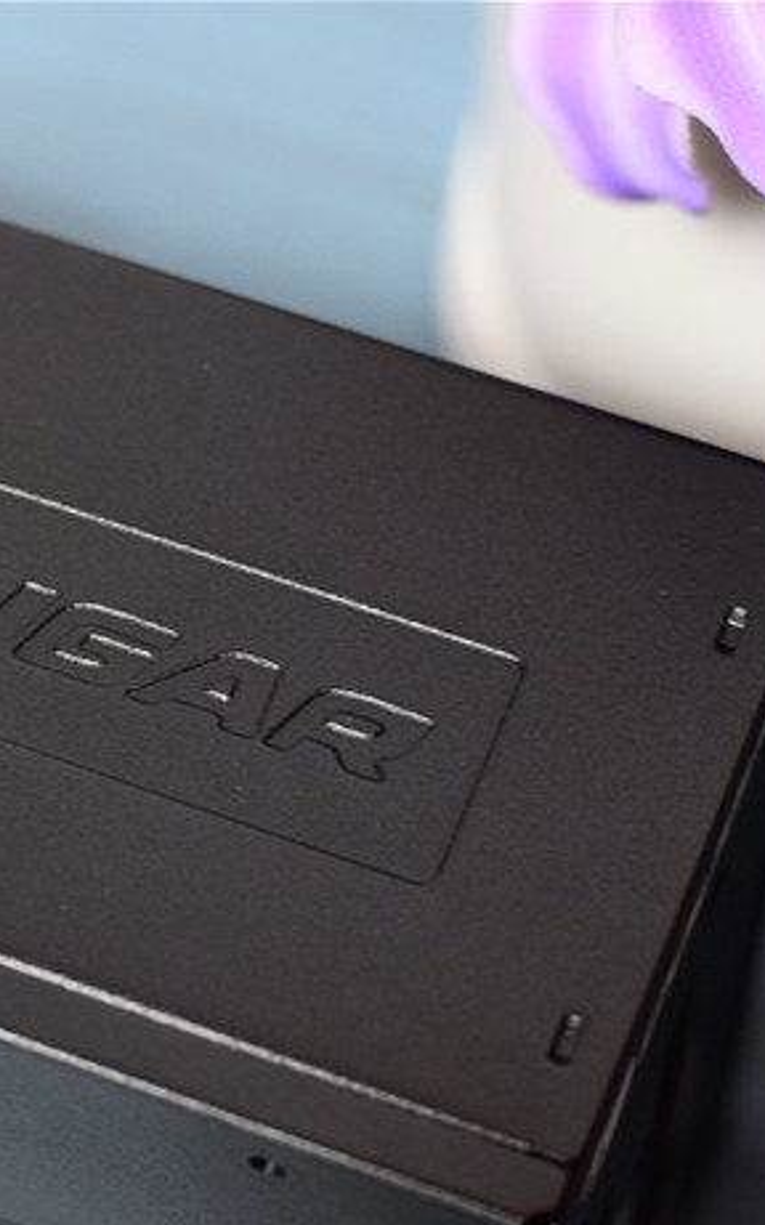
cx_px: -53
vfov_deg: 18.0
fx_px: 3871
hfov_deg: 11.1
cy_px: 616
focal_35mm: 116
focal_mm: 50
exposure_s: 1/25
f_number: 2.8
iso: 1600
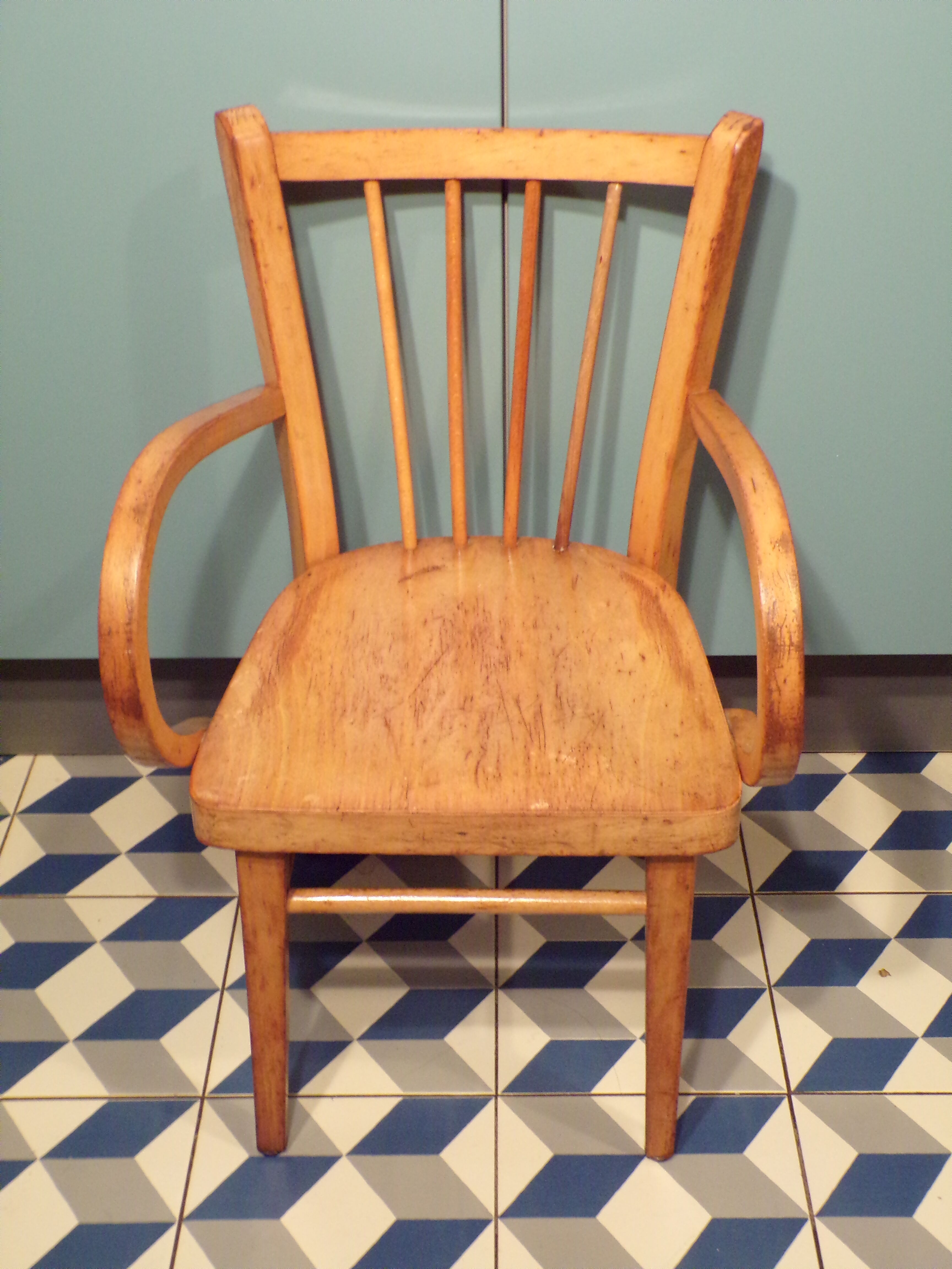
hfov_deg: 34.3
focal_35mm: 42
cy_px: 634
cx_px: 476
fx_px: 1540
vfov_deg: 44.8
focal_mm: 7.6
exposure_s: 1/17
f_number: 3.4
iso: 510
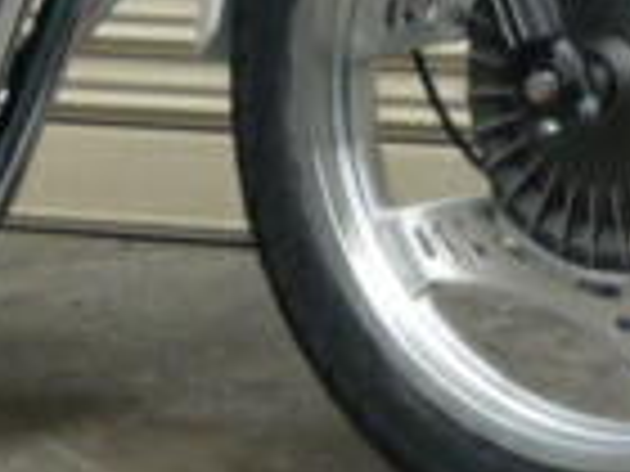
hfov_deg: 8.1
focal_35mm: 243
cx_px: -171
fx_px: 4423
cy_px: -378
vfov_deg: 6.0
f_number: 8
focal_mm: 5.5
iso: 100
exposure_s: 1/200
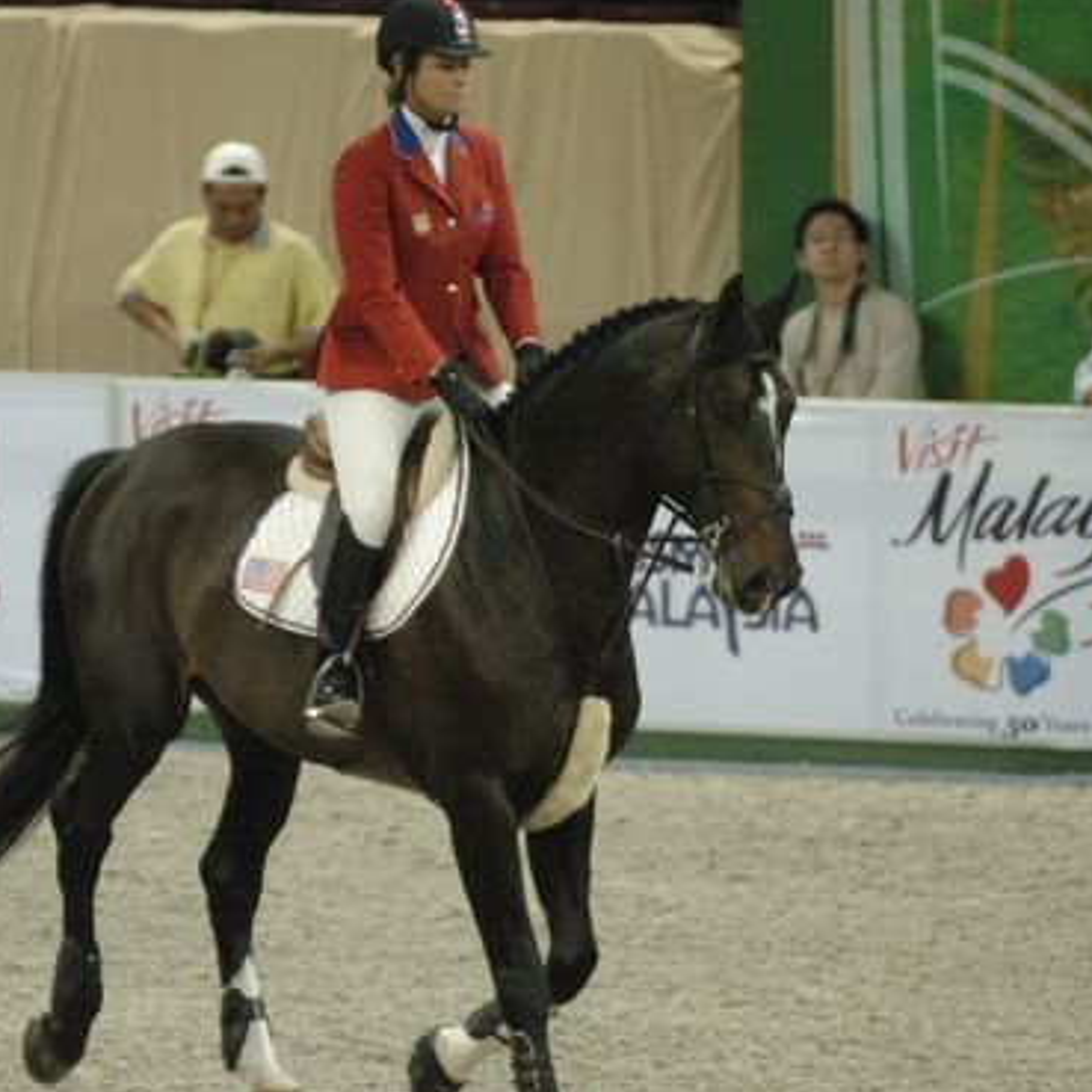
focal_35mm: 442
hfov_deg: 4.0
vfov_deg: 4.0
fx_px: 15775
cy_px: 481
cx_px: 411
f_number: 2.8
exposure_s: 1/400
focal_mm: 200
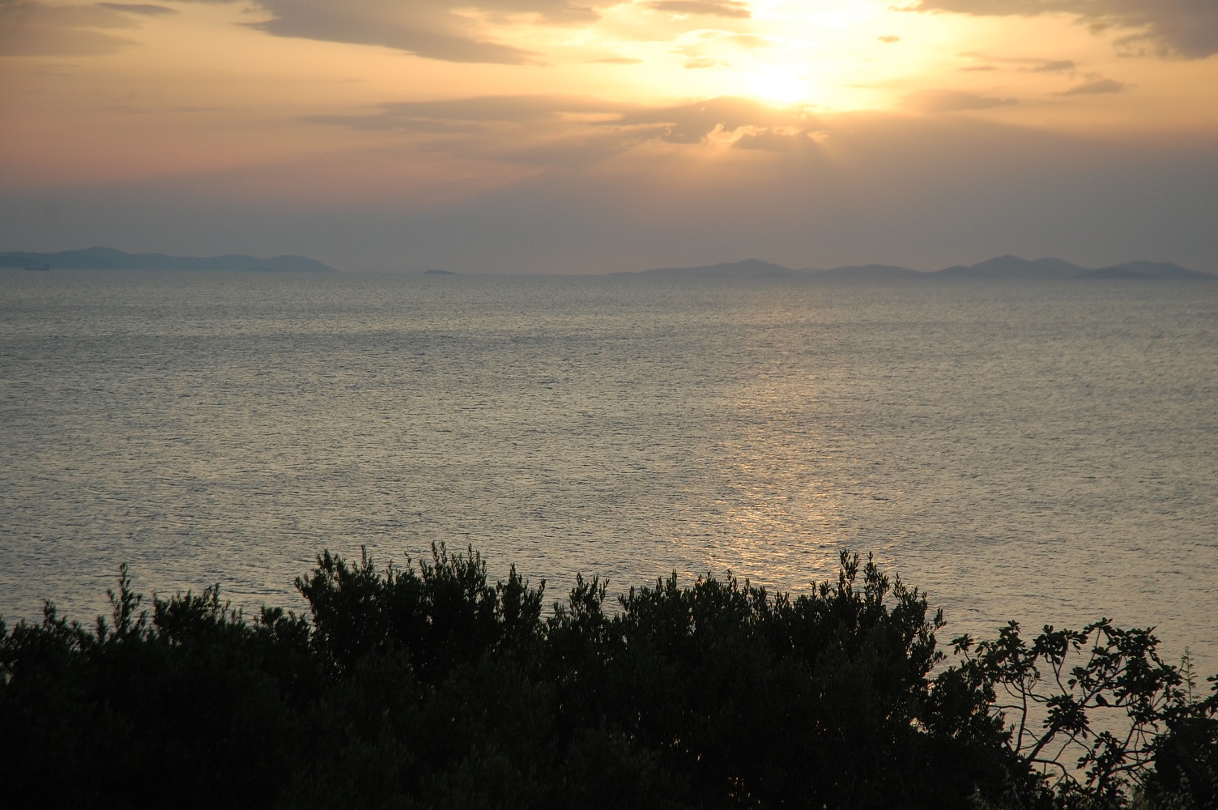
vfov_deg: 13.0
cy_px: 405
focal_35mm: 105
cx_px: 609
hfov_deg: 19.5
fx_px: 3549
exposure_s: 1/500
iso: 320
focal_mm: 70
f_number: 5.6
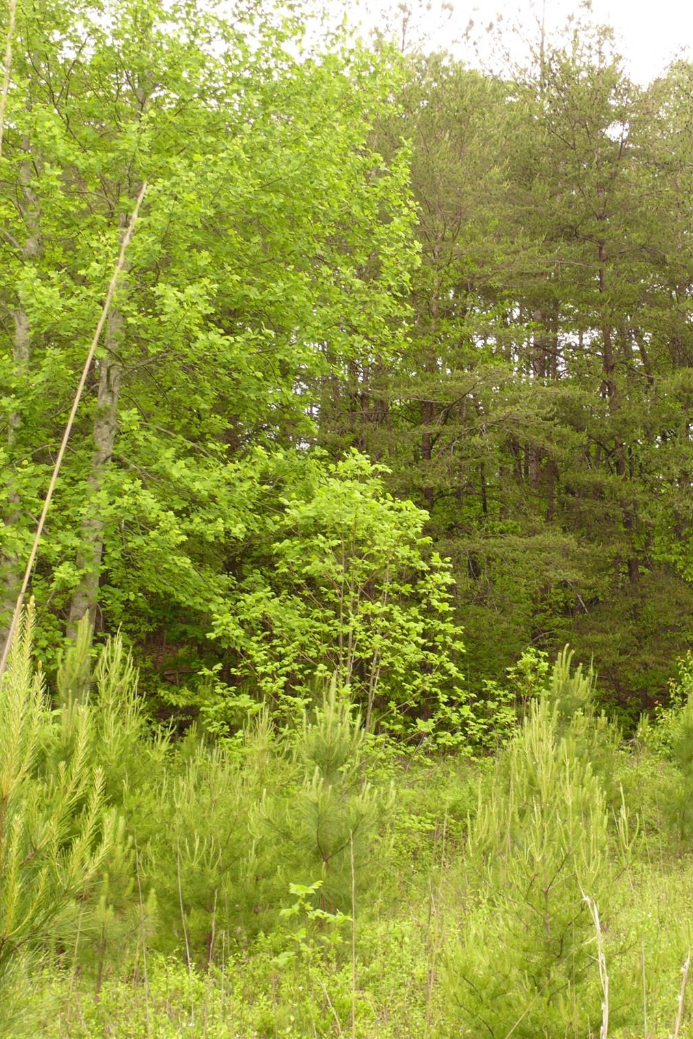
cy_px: 523
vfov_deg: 40.3
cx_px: 571
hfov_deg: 26.9
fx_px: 1415
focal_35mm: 49
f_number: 3.6
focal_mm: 7.4
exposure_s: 1/100
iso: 100
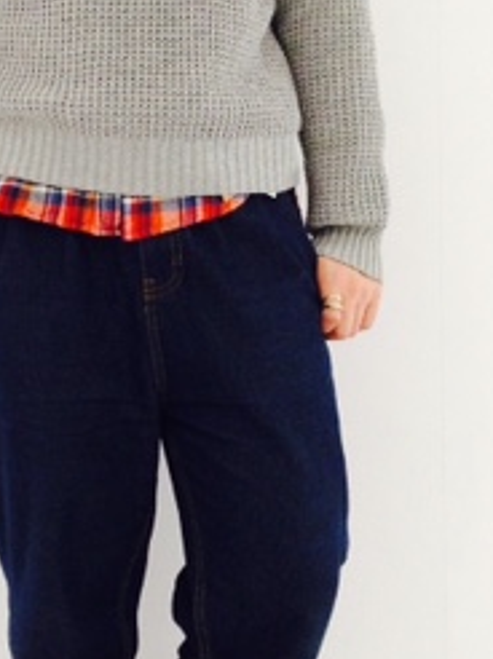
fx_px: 1636
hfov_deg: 17.1
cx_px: 147
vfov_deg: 22.7
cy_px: 222
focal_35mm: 86
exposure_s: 1/20
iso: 160
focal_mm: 4.12
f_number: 2.4
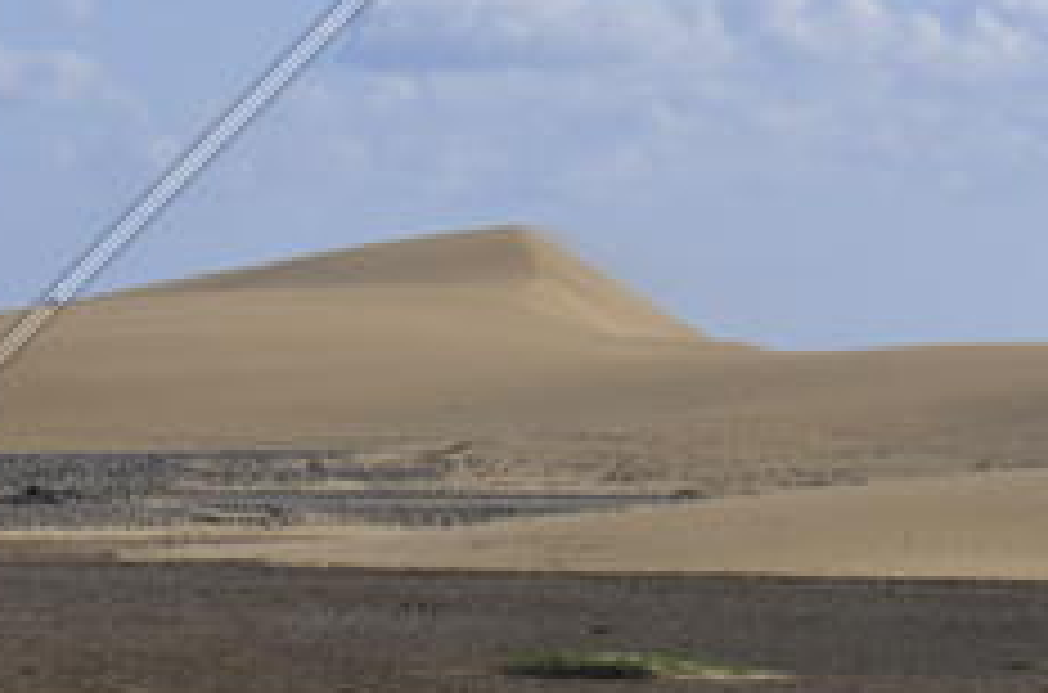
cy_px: 1260
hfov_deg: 8.0
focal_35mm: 248
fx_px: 7200
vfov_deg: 5.4
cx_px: -909
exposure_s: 1/400
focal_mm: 44
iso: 200
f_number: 11
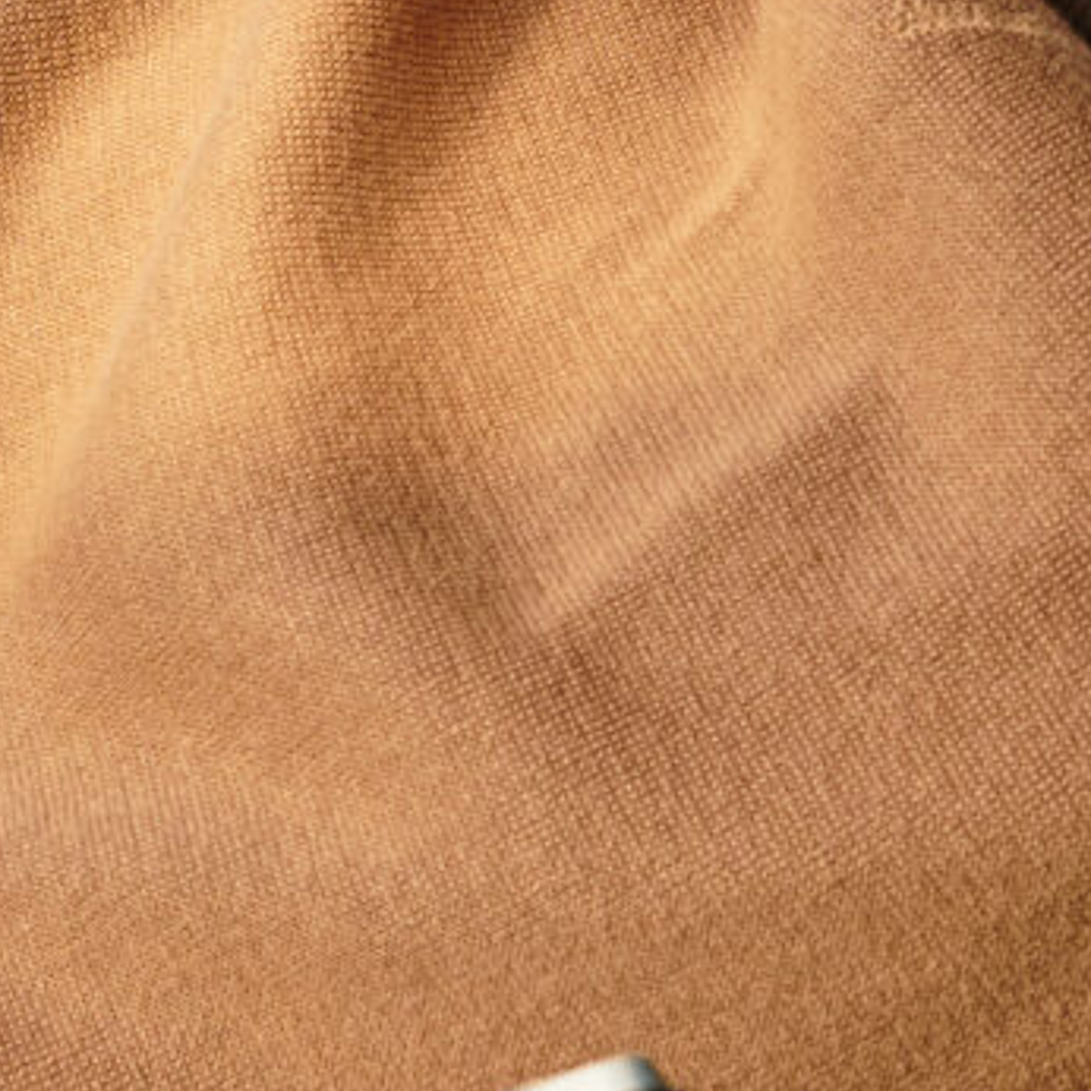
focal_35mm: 314
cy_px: -99
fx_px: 11197
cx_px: 211
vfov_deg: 5.6
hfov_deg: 5.6
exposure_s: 1/200
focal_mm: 50
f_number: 5.6
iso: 125
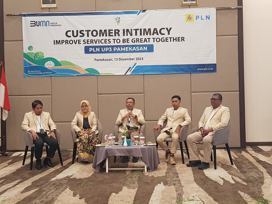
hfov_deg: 63.4
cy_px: 103
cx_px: 143
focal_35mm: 28
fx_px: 220
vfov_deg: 49.8
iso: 200
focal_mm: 4.2
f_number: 1.7
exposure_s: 1/19
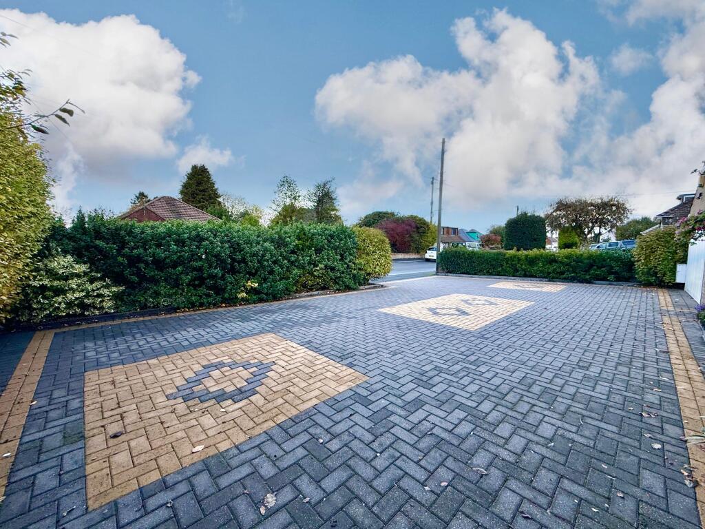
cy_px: 264
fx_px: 285
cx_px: 352
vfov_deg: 85.7
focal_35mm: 14
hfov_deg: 102.1
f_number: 2.2
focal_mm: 2.22
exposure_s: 1/679
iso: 50
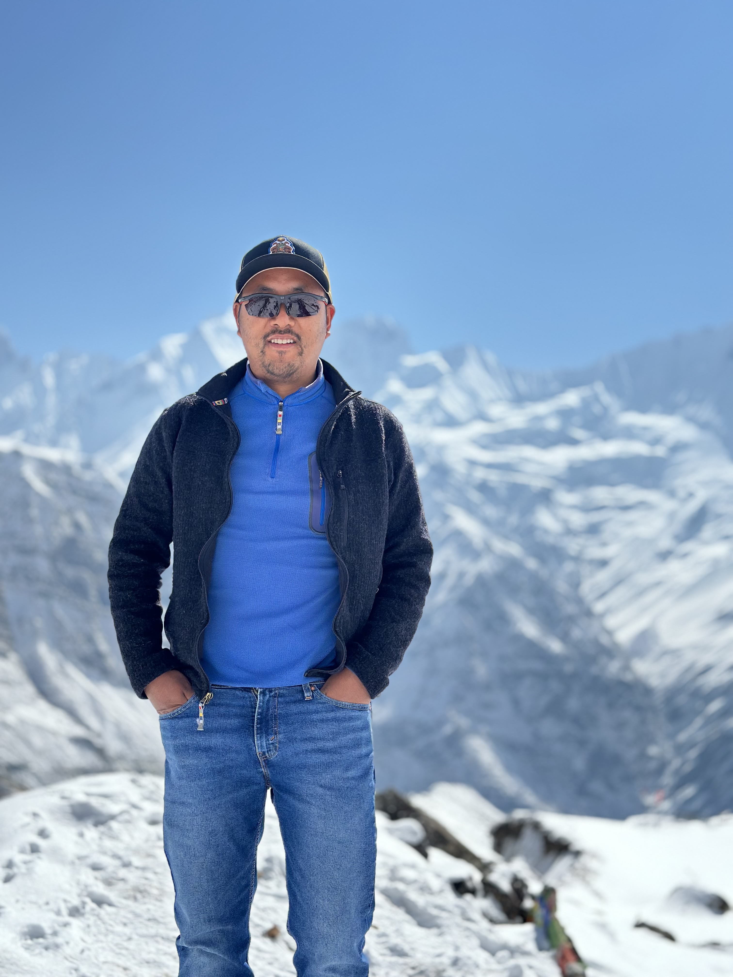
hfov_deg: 30.3
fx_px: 1355
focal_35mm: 48
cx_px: 366
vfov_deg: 39.7
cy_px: 488
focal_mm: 6.86
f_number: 1.78
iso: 100
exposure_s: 1/6211
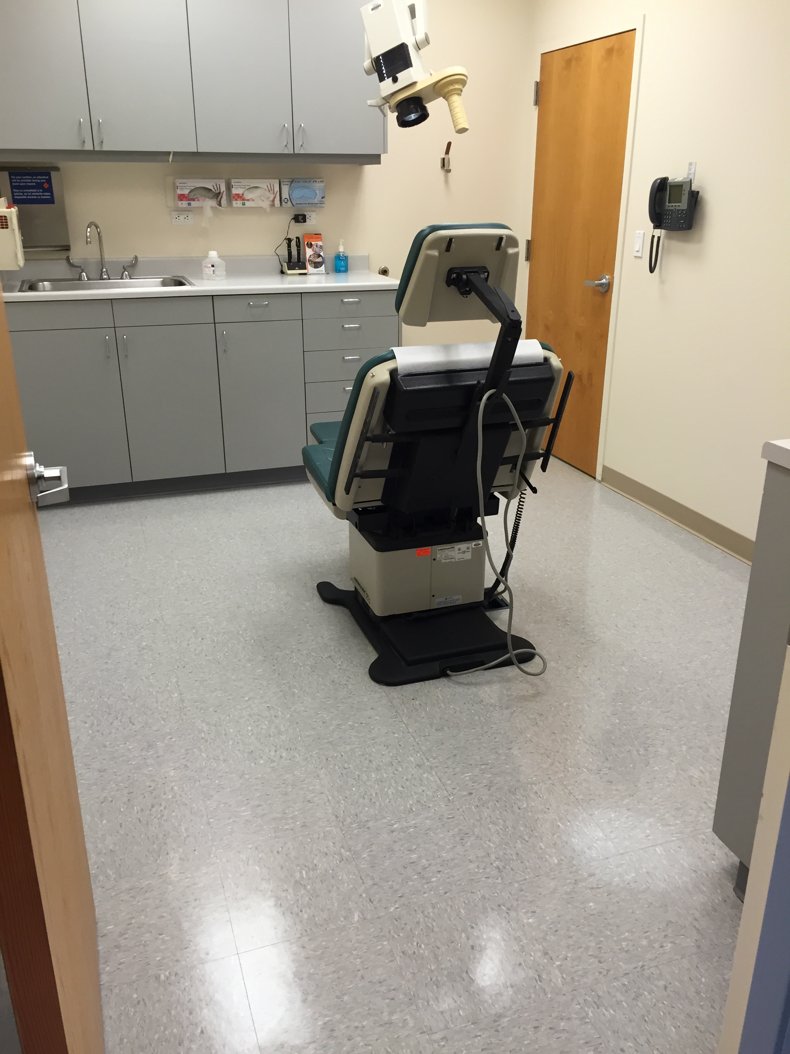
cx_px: 395
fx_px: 882
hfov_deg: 48.2
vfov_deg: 61.7
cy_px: 527
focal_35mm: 29
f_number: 2.2
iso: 32
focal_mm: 4.15
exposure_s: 1/30
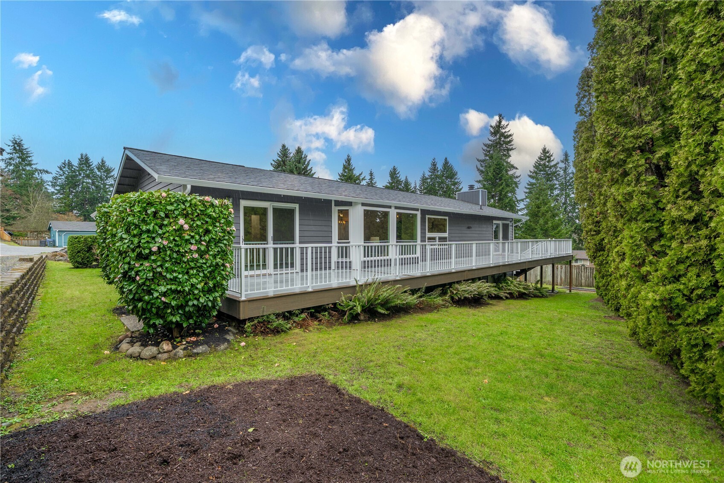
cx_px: 362
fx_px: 302
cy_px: 242
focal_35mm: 15
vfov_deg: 77.3
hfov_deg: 100.4
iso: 100
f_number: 6.7
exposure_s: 1/90
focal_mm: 15
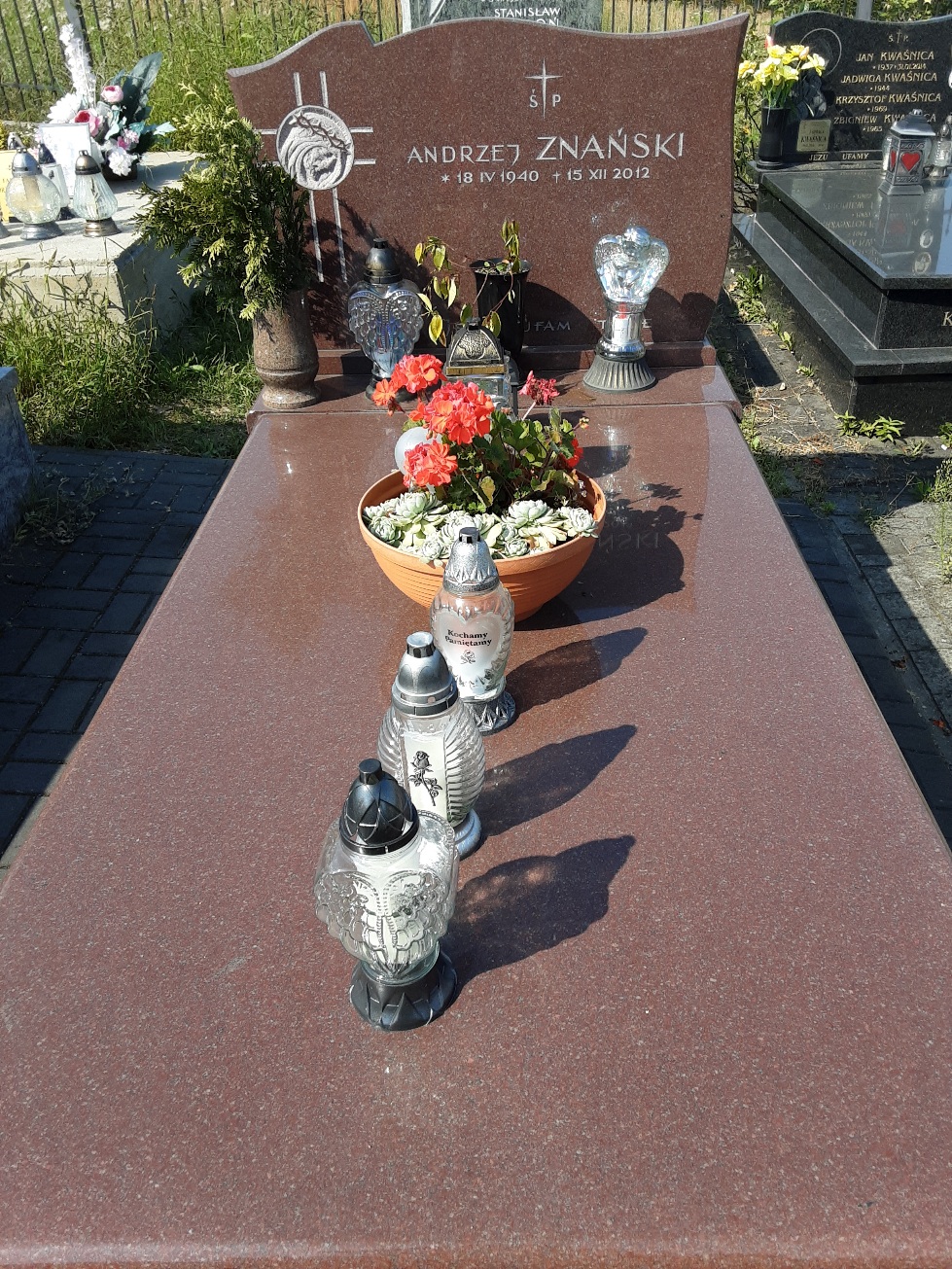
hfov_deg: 49.8
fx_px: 1027
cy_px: 634
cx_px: 476
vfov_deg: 63.4
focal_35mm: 28
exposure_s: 1/1111
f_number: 1.9
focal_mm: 2.9
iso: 40
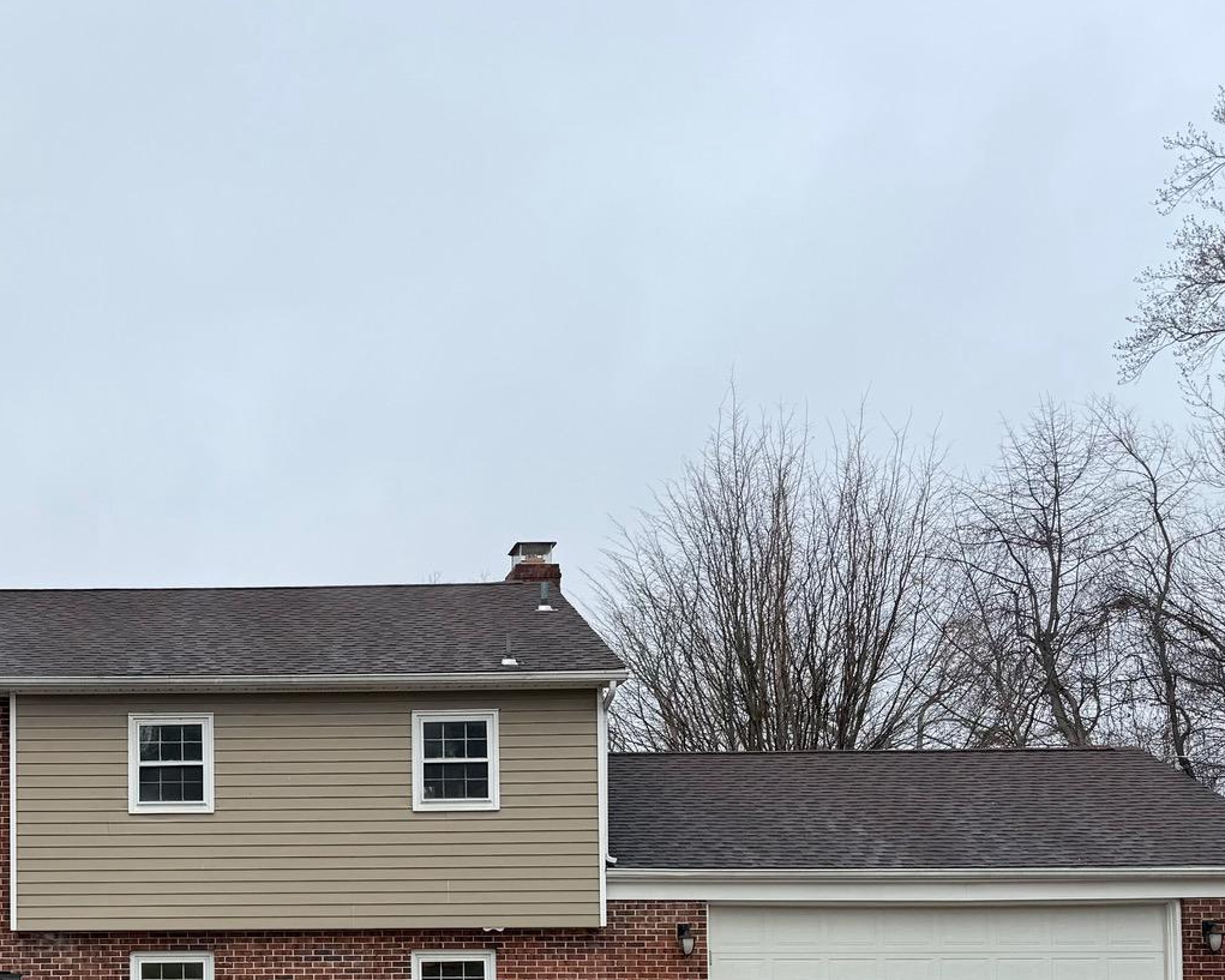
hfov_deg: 37.9
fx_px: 1704
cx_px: 223
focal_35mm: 47
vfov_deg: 30.8
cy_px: 860
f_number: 1.78
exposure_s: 1/2525
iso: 80
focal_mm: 6.76
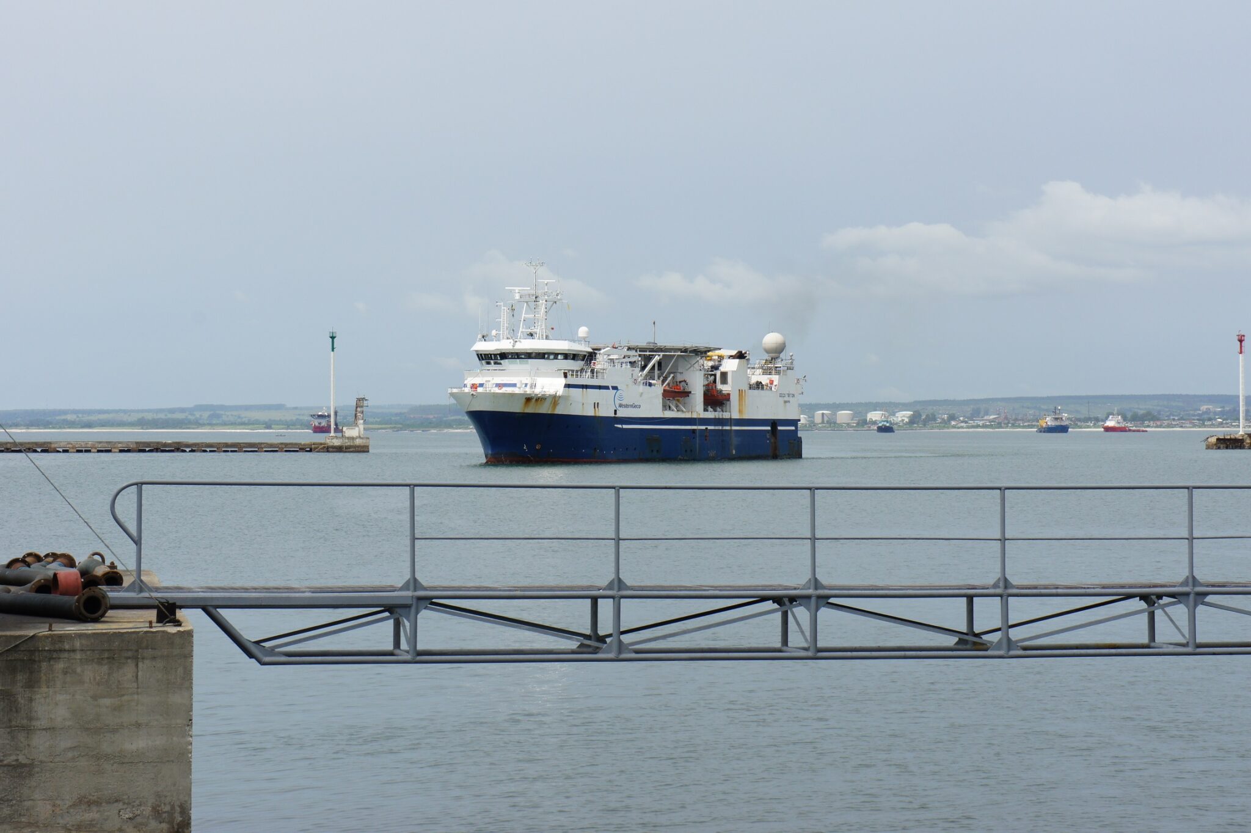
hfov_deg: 24.6
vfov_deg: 16.5
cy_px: 416
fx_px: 2865
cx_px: 626
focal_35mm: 82
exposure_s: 1/250
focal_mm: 55
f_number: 13
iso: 200
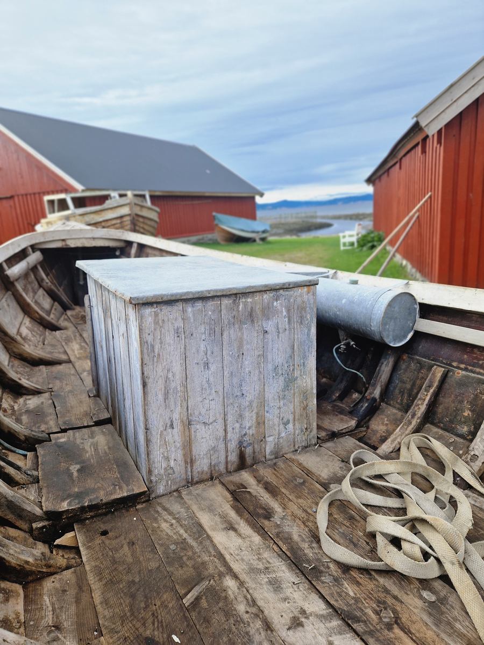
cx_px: 242
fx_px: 429
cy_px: 322
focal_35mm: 23
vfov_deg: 73.9
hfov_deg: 58.9
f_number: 1.8
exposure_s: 1/283
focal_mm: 5.4
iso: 50
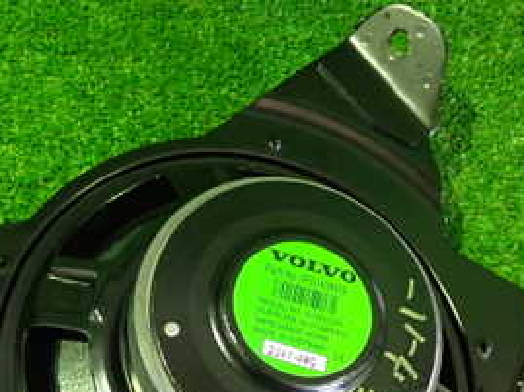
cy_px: 361
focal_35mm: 67
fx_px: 1013
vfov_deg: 21.3
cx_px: 132
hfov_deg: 28.6
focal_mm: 5.4
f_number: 2.3
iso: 800
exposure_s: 1/20
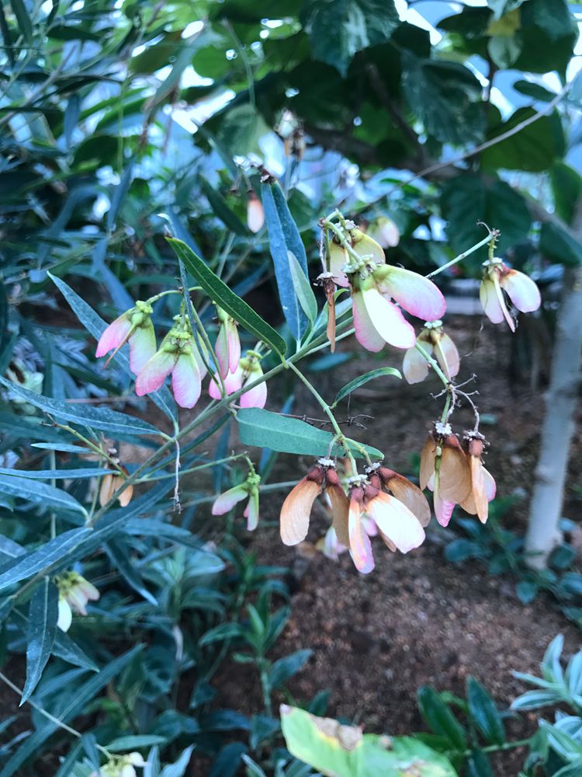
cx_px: 291
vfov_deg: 63.4
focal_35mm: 28
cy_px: 388
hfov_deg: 49.7
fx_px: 628
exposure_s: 1/100
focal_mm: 3.99
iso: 25
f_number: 1.8
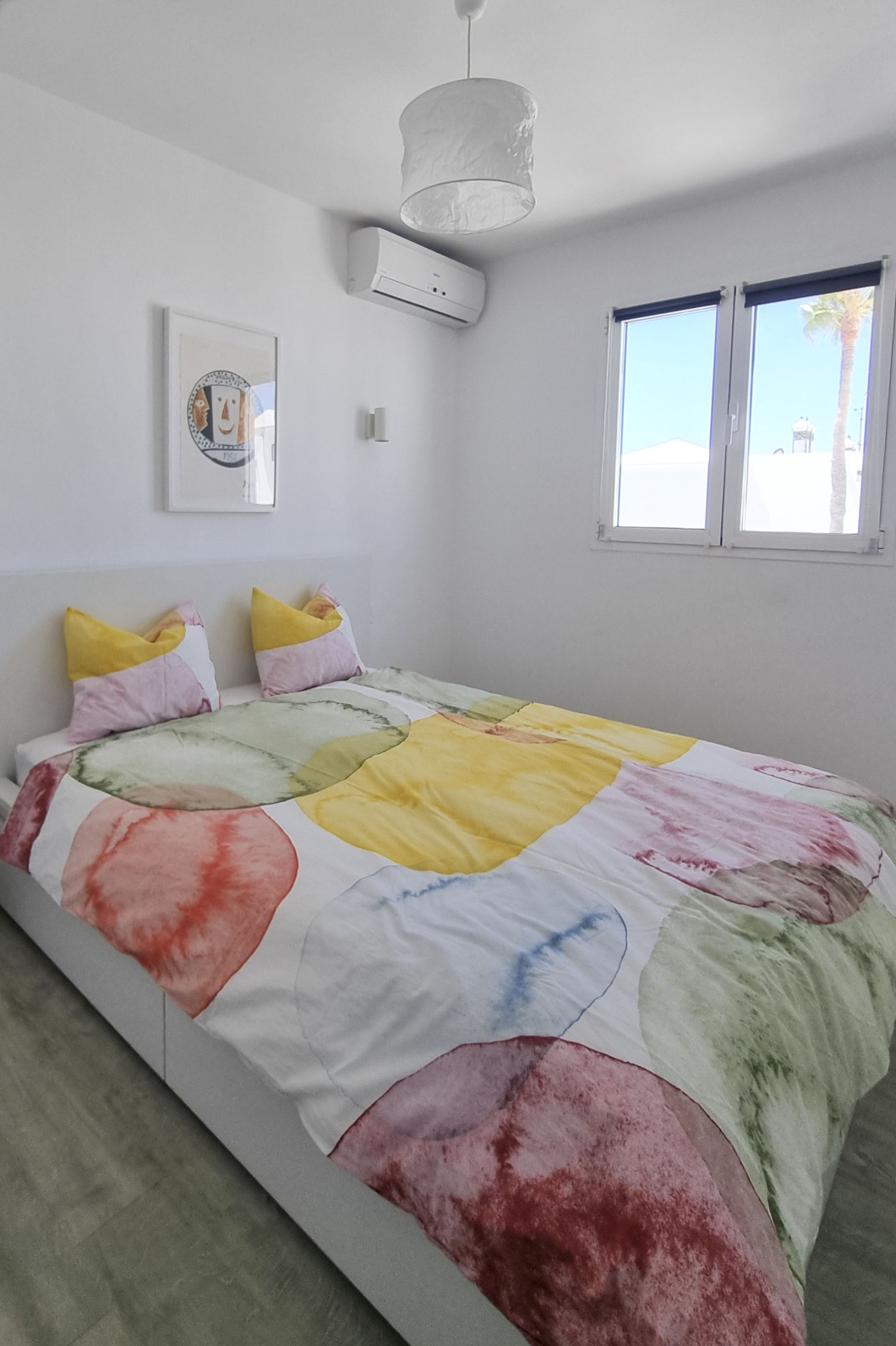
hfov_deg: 69.1
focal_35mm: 17
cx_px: 327
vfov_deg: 92.5
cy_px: 563
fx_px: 635
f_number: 2.2
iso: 50
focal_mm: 2.2
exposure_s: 1/200
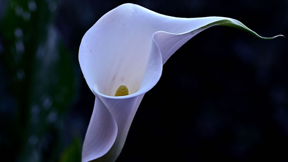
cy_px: 96
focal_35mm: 111
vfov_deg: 10.9
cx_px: 143
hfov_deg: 19.3
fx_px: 848
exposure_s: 1/2
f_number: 14
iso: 200
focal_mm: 105
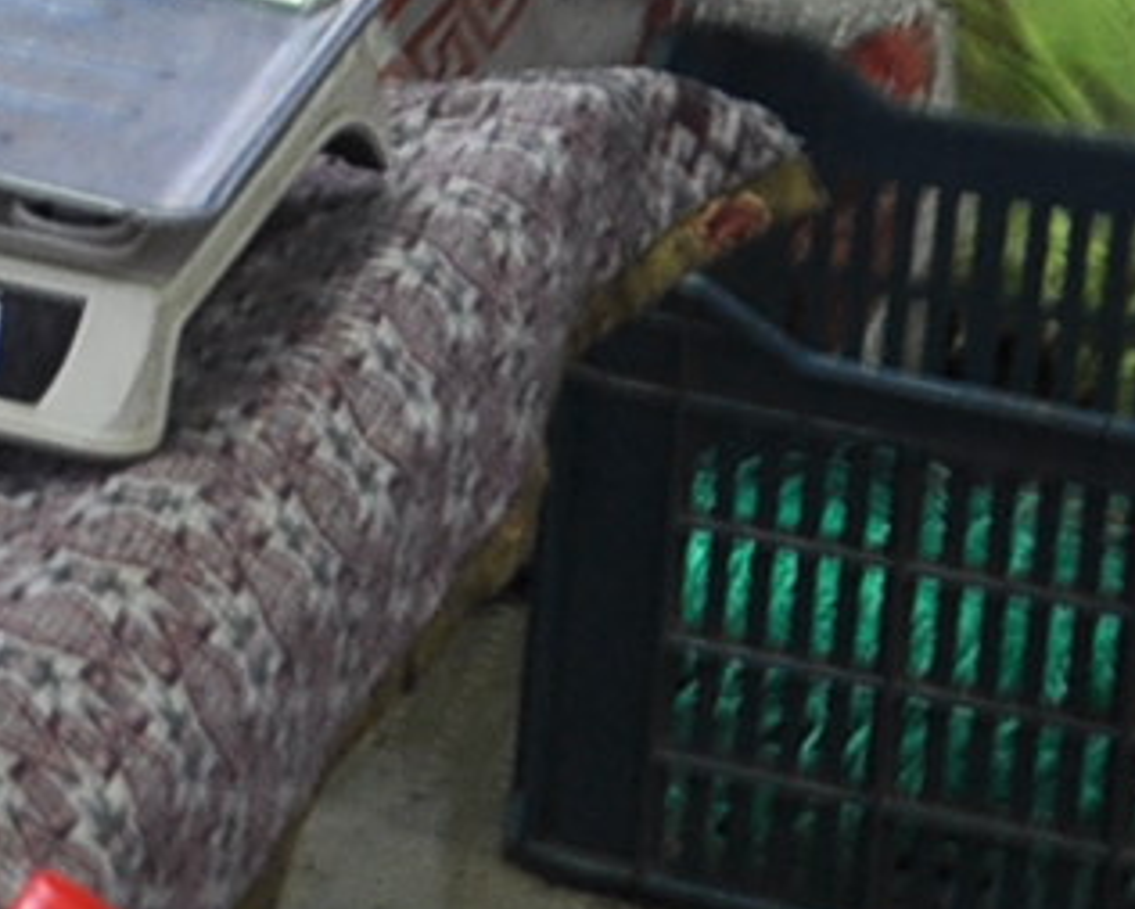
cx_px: -2266
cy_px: -1344
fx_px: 7056
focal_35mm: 210
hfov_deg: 7.9
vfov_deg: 6.9
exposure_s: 1/30
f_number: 3.8
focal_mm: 22
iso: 200
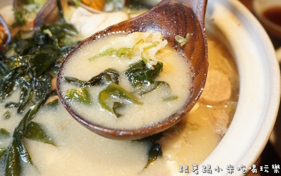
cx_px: 139
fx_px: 303
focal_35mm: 40
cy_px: 73
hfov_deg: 49.7
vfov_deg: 32.3
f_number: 4
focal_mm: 23
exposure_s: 1/160
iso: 1600
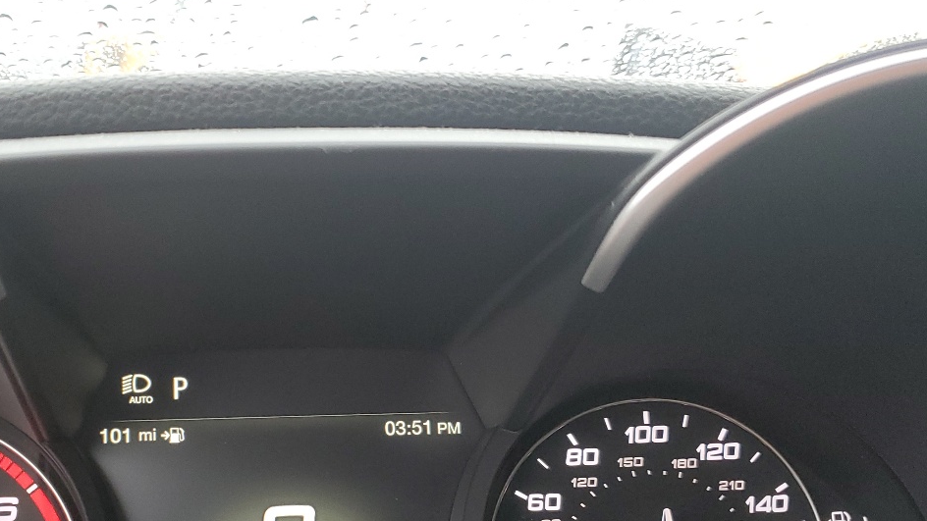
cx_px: 316
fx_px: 1180
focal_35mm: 48
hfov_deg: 42.4
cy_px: 436
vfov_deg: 24.4
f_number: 1.5
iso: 96
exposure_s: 1/60.2
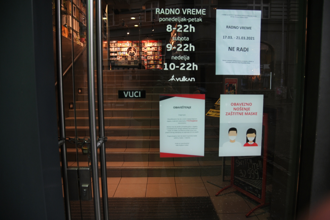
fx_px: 220
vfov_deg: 53.1
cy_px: 110
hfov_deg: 73.7
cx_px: 165
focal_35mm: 24
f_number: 4
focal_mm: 24
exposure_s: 1/250
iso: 800
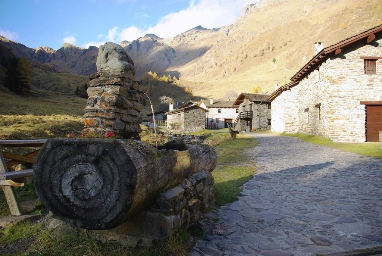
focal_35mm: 30
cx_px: 191
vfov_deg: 43.7
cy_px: 128
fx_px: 319
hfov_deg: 61.9
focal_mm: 20
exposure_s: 1/180
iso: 200
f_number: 6.7
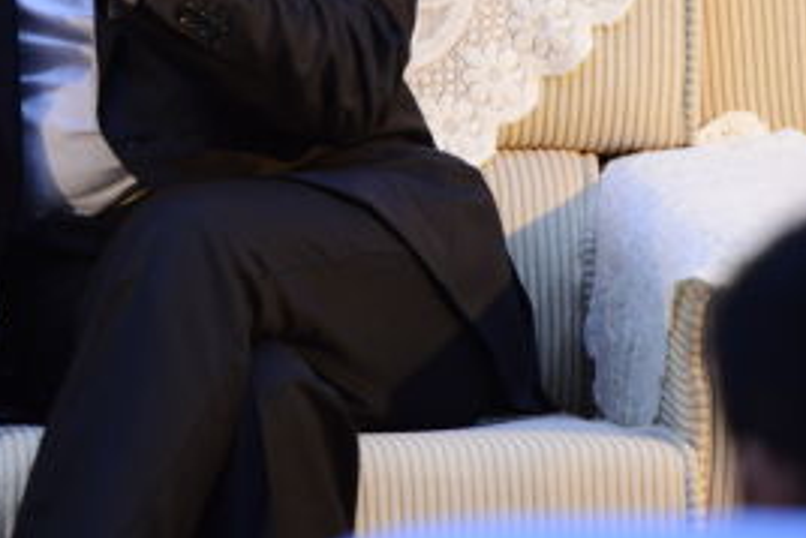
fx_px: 13350
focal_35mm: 596
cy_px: -194
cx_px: 84
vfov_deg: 2.3
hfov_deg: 3.5
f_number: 2.8
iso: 1600
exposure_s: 1/100
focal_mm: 200
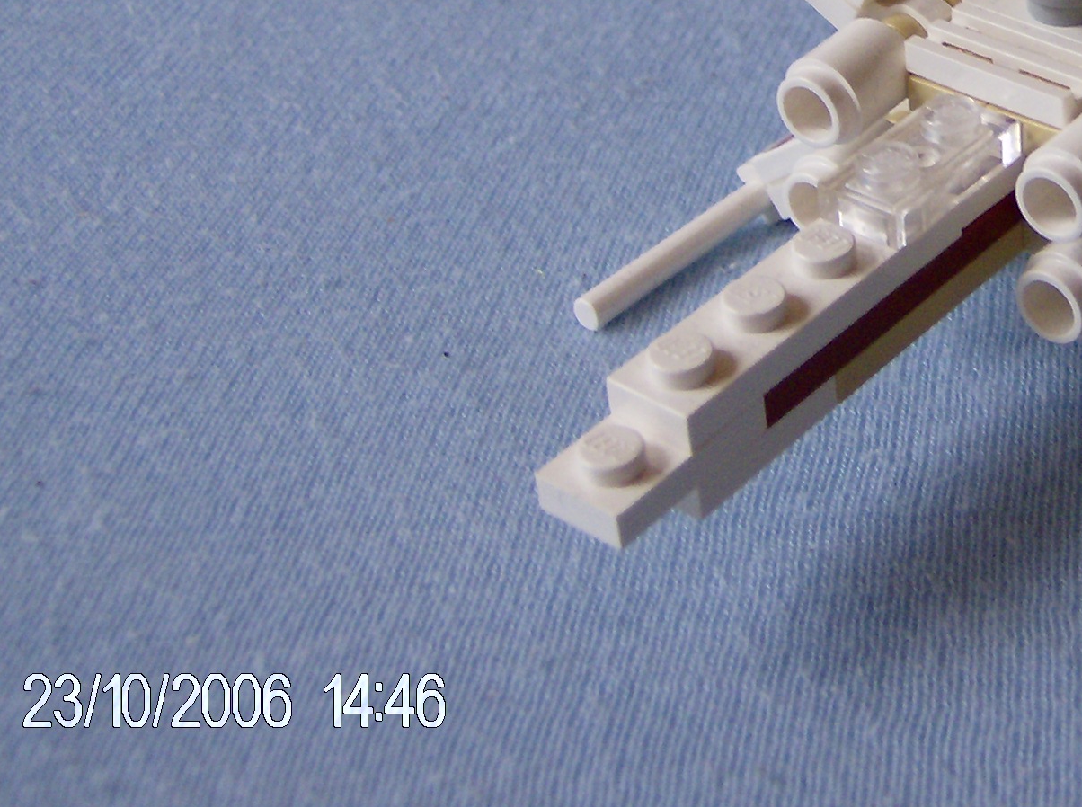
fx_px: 2402
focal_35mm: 77
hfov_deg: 24.4
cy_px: 35
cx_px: 1042
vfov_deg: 18.7
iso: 100
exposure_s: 1/64
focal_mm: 6
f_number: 2.8
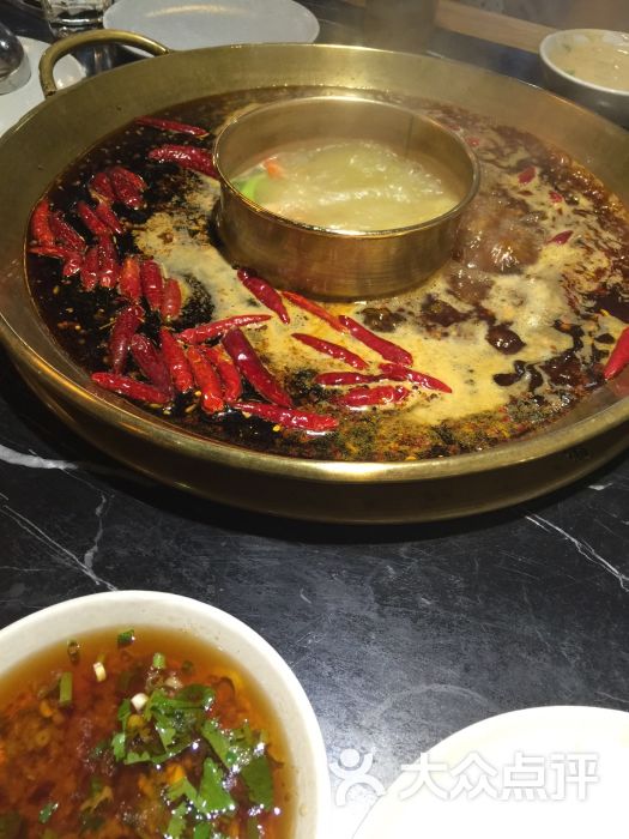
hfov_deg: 48.2
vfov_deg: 61.7
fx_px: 703
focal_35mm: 29
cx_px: 314
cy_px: 420
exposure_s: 1/17
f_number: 2.2
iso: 80
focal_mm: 4.15
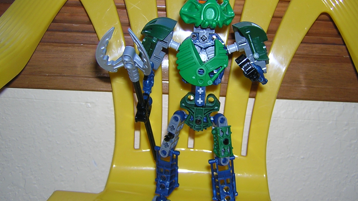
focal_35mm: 55
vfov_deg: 21.8
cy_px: 80
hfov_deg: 37.8
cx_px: 198
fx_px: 522
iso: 100
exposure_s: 1/60.1
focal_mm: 5.6
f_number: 2.8
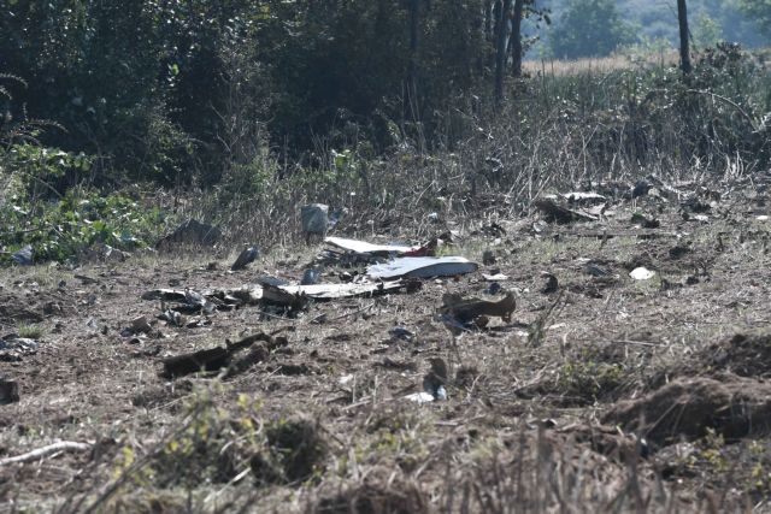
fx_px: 5623
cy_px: 257
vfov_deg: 5.2
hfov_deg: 7.8
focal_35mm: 262
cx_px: 386
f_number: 5.6
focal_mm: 175
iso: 200
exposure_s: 1/400
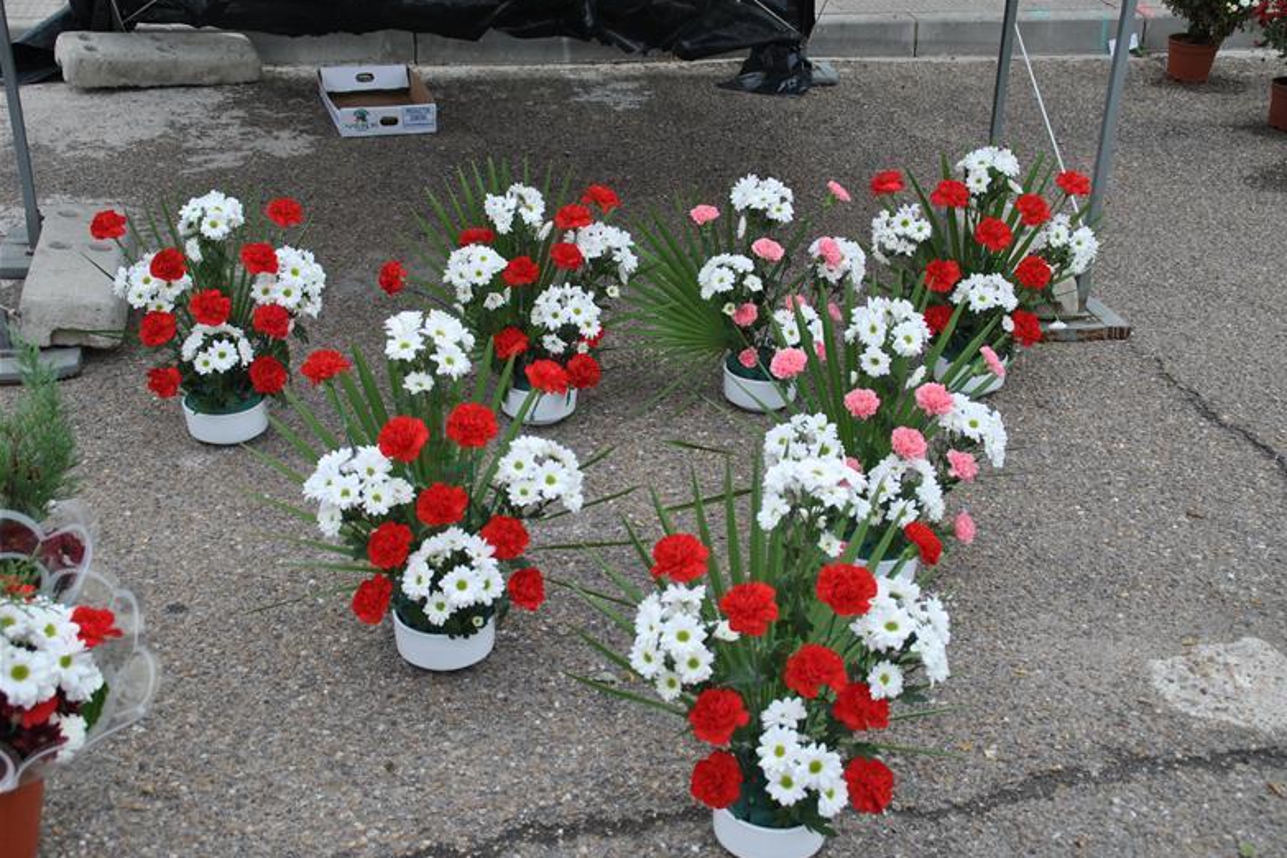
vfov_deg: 31.2
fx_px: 1537
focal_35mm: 43
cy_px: 435
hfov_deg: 45.4
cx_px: 656
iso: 100
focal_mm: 28
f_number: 6.3
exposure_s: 1/160
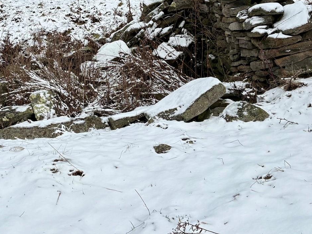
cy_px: 54
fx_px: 514
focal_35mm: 57
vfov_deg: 25.3
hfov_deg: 33.4
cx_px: 95
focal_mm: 5.96
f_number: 1.6
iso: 50
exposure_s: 1/4608
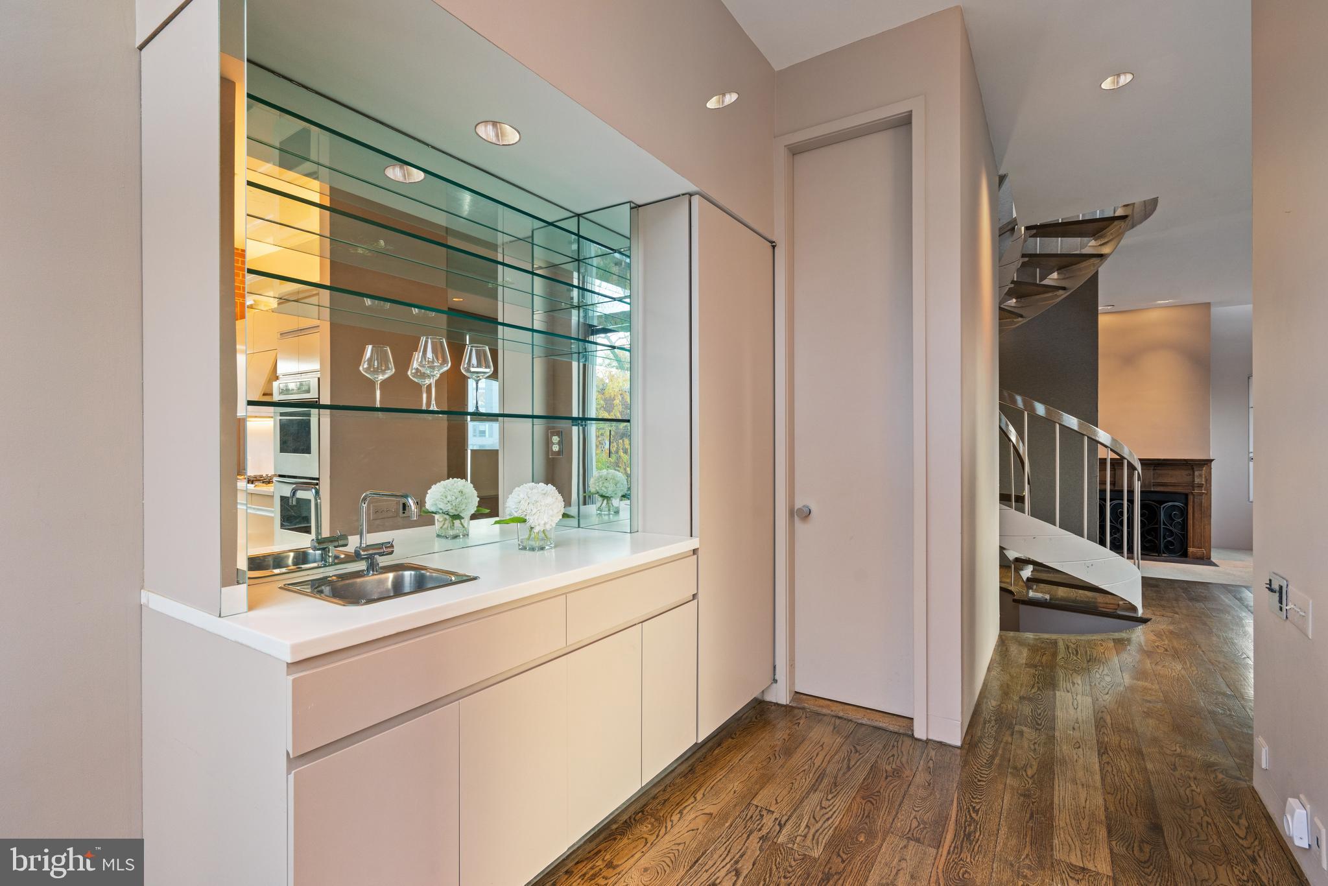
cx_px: 664
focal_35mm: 16
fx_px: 590
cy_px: 443
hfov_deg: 96.7
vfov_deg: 73.8
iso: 1000
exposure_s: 1/8
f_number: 8
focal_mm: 16
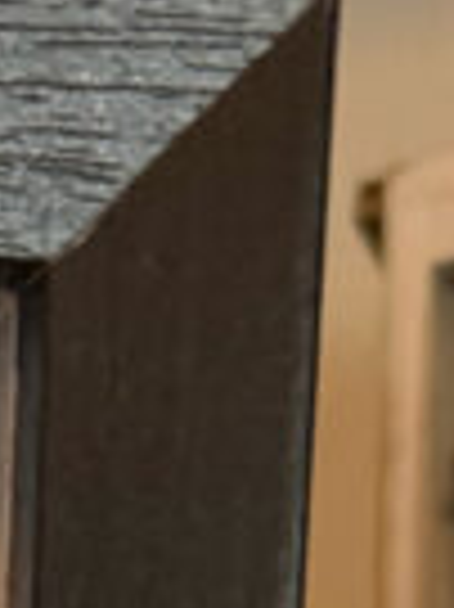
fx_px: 2487
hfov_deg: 9.6
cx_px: -530
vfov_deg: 10.8
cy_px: 1653
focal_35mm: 142
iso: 320
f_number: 1.78
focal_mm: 6.76
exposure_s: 1/60
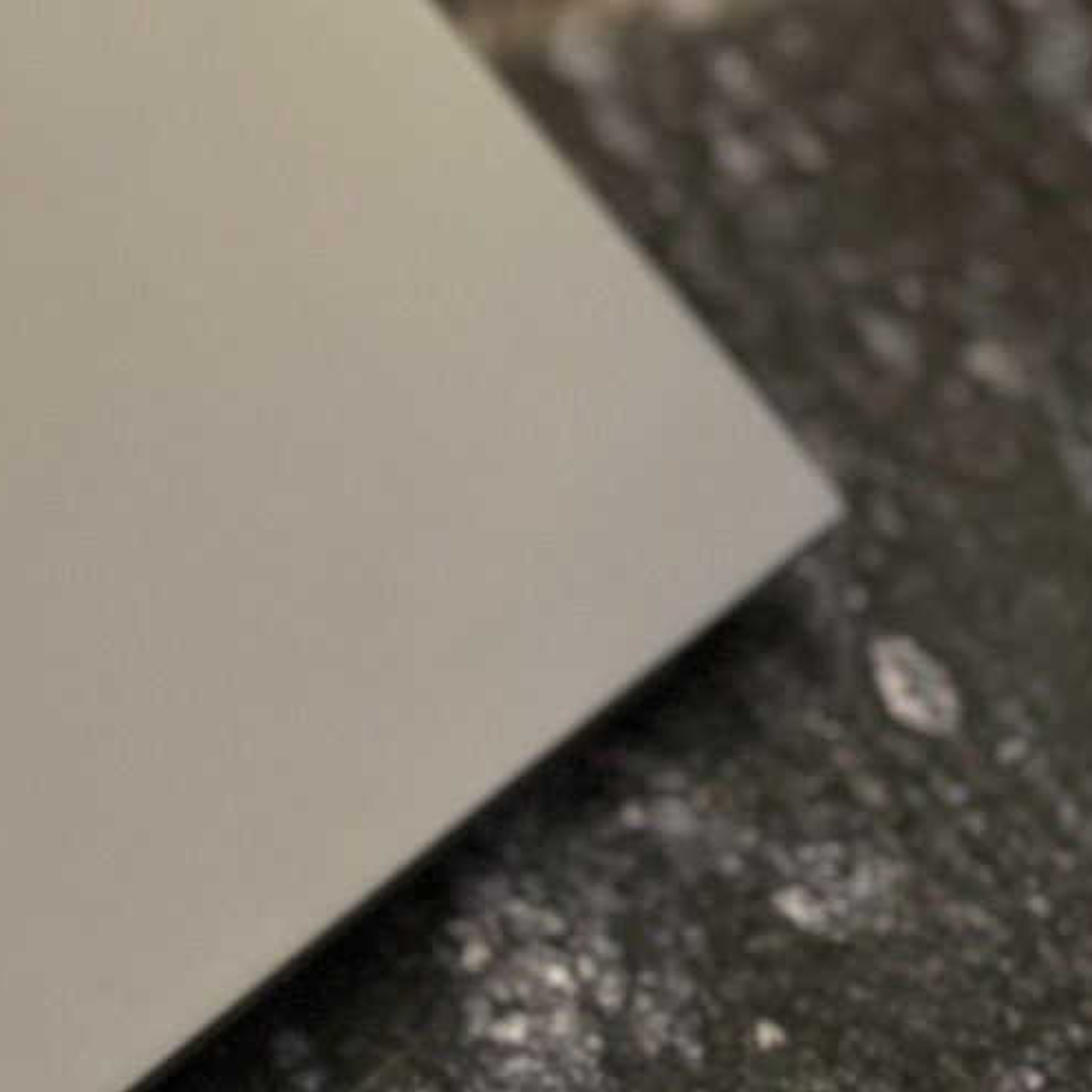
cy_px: 547
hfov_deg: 9.3
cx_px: -644
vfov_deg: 9.6
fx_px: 6531
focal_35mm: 183
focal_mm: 7.5
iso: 200
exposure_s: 1/40
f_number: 2.2
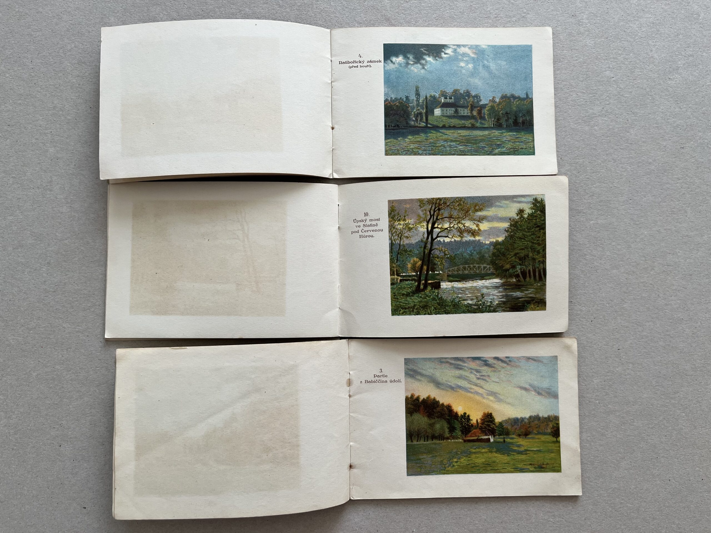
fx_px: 534
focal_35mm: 26
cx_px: 356
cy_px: 266
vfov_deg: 53.1
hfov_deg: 67.3
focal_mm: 5.1
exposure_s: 1/122
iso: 64
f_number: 1.6
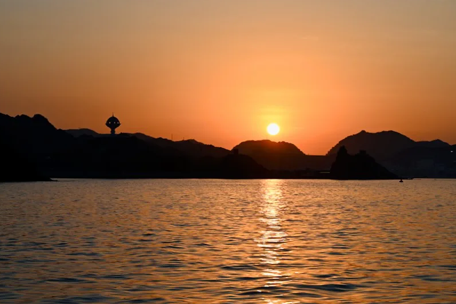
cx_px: 269
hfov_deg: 22.4
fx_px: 1153
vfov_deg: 15.0
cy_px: 162
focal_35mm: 91
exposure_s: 1/800
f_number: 7.1
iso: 100
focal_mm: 66
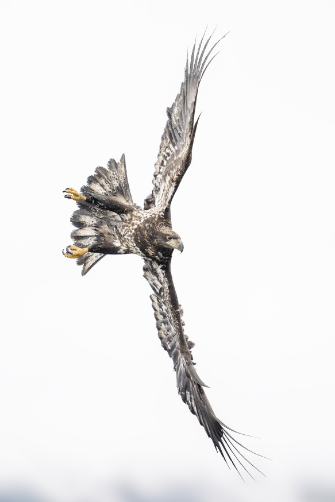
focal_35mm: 309
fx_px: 4311
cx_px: 169
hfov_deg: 4.5
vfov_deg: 6.7
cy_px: 257
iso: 3200
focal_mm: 300
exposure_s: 1/2500
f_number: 2.8
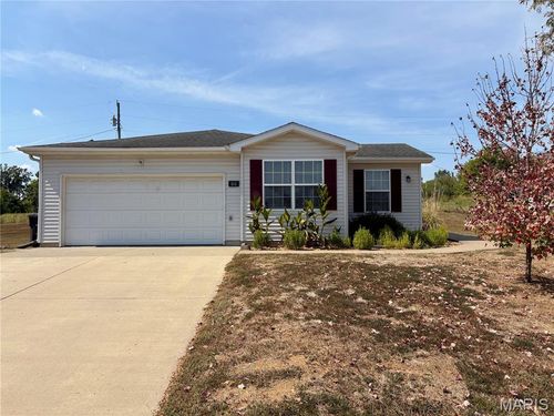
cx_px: 277
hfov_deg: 67.3
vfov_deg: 53.1
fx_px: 416
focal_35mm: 26
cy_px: 208
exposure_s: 1/4329
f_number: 1.6
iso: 50
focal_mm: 5.96
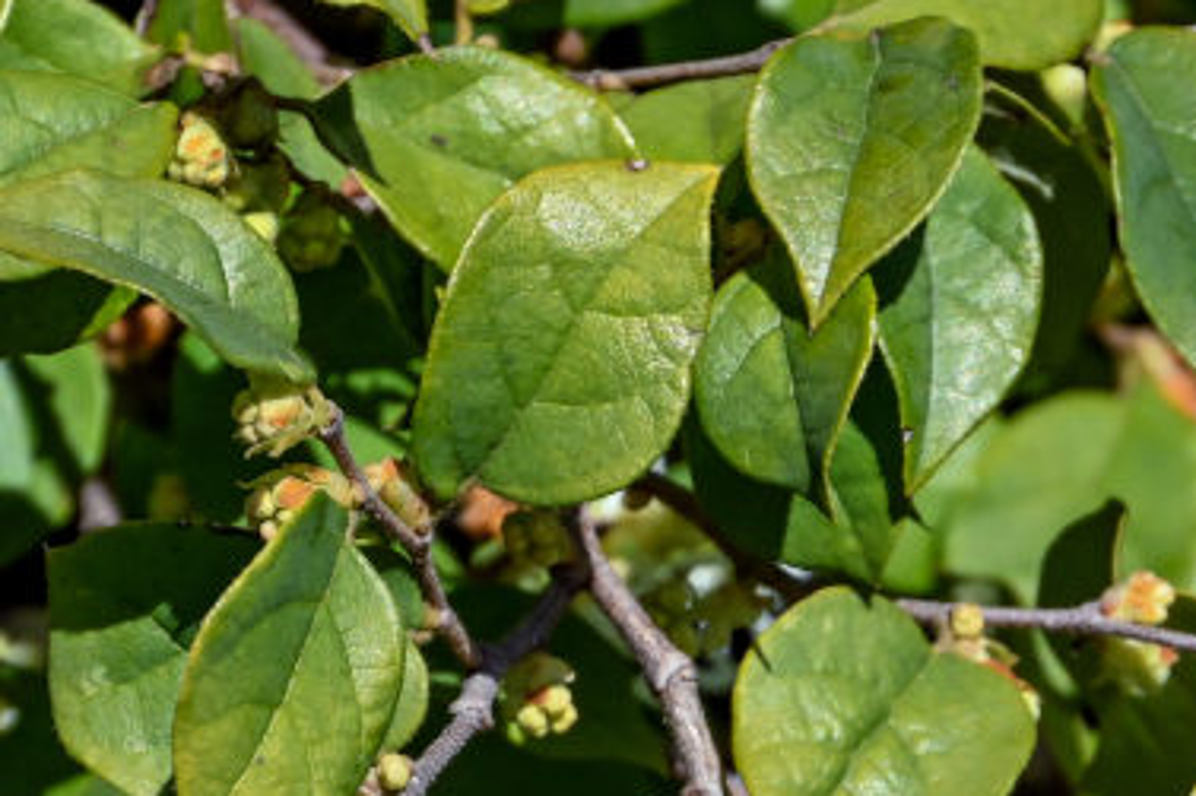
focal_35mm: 669
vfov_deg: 2.1
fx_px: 22215
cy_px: 932
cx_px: 660
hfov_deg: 3.1
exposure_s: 1/500
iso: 110
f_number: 6.3
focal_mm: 140
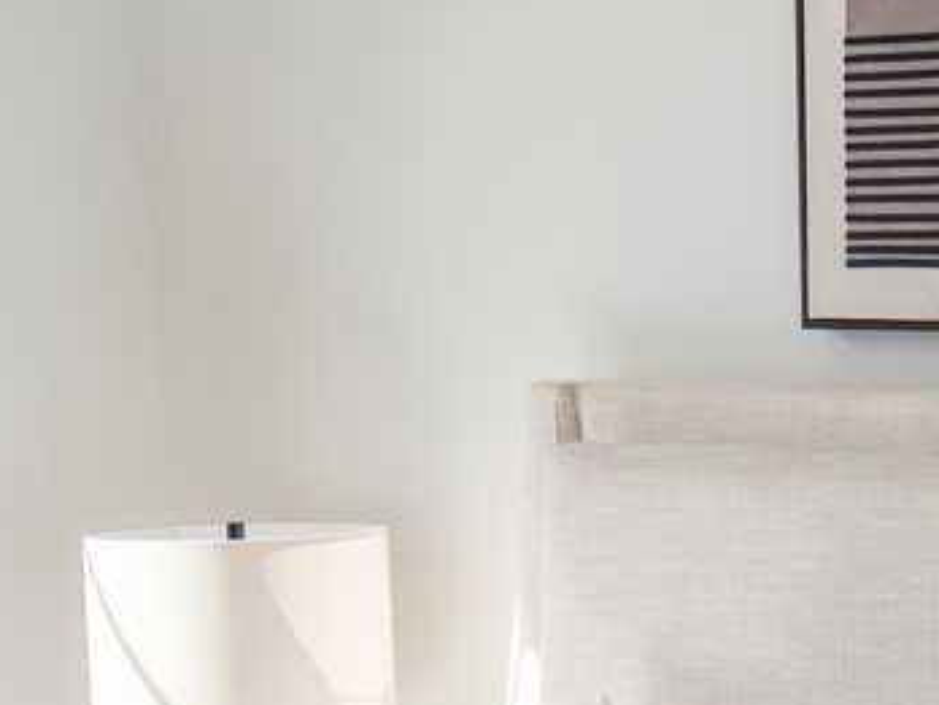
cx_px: 917
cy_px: 945
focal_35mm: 150
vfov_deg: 9.7
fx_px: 4069
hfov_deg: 13.0
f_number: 1.8
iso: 640
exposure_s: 1/3200
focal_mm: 50
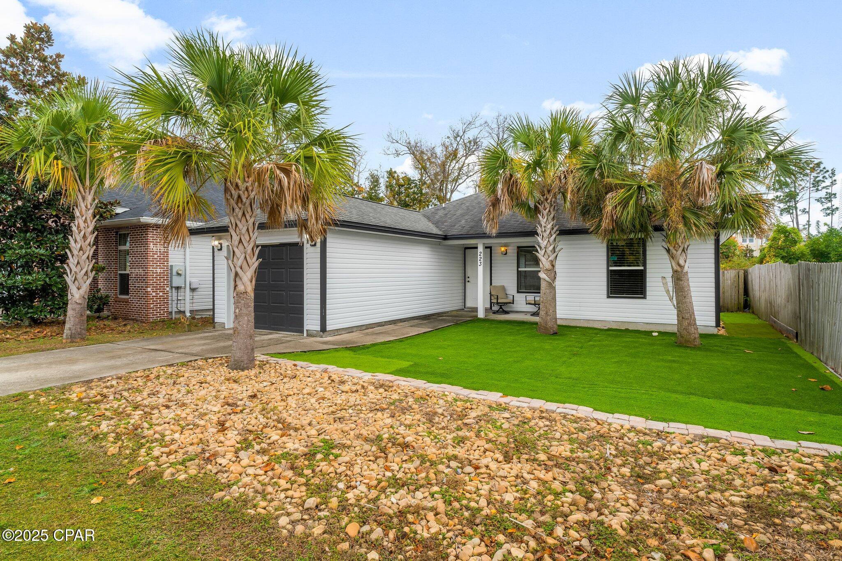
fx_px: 456
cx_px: 421
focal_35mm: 20
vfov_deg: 63.2
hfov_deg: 85.4
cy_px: 280
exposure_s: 1/13
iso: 100
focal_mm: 13
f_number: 9
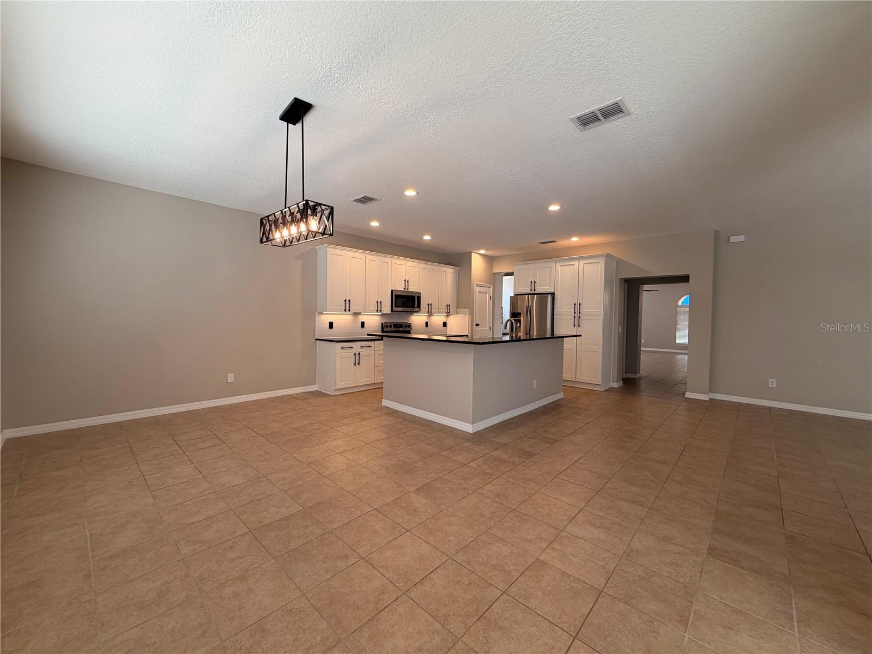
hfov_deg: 102.1
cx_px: 436
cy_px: 327
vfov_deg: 85.7
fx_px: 353
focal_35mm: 14
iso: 100
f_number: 2.2
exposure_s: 1/120
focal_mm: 2.22
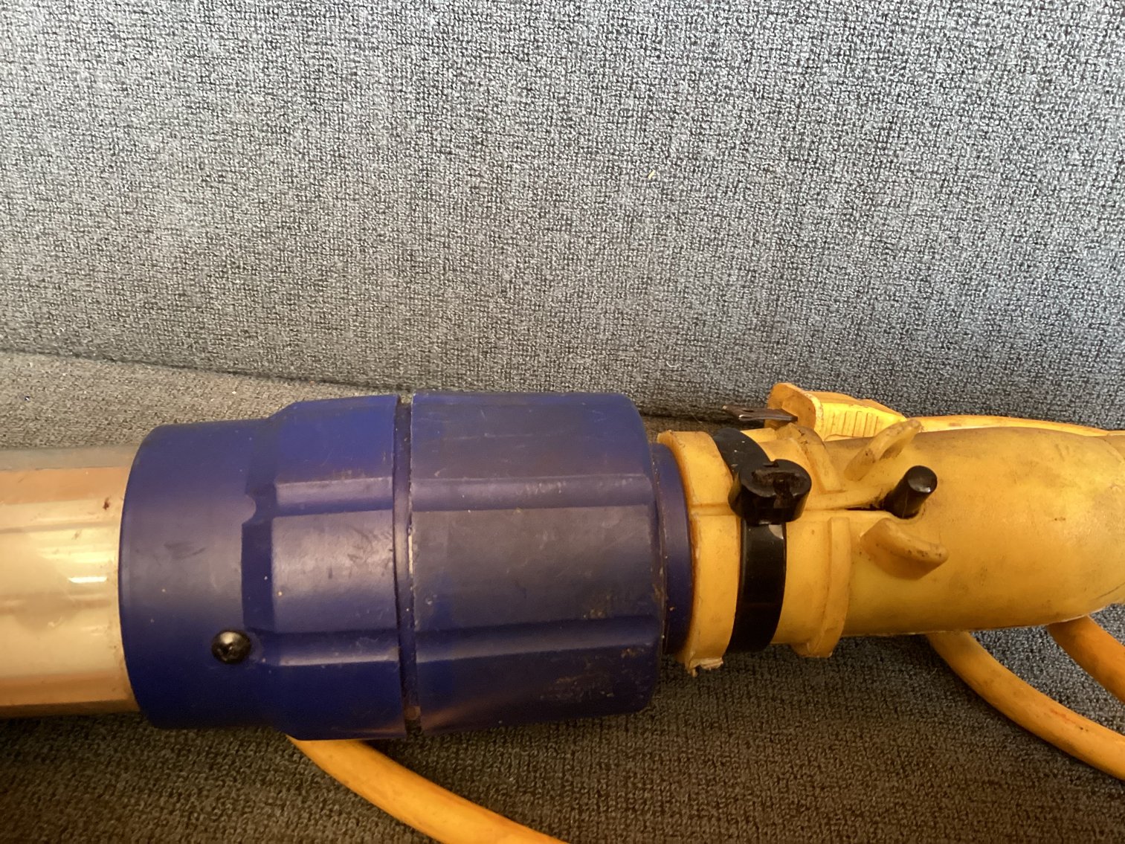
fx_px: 1008
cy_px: 422
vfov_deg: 45.4
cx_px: 562
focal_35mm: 31
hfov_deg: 58.3
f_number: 2.4
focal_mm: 3.3
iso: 320
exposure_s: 1/50
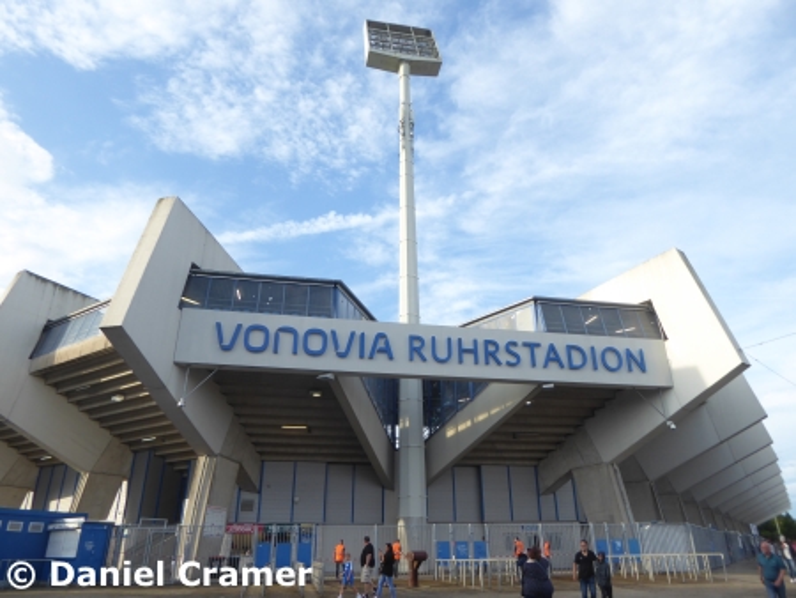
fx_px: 552
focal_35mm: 24
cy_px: 299
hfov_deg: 71.6
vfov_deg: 56.9
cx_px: 398
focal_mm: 4.3
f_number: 3.3
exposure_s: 1/250
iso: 80
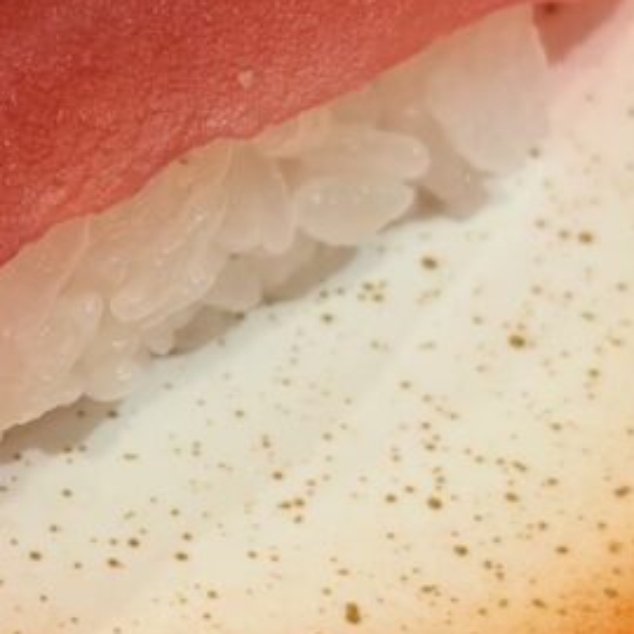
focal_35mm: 174
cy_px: 54
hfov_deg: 9.9
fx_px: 3606
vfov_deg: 10.0
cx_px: -94
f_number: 1.6
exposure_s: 1/100
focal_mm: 5.96
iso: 50
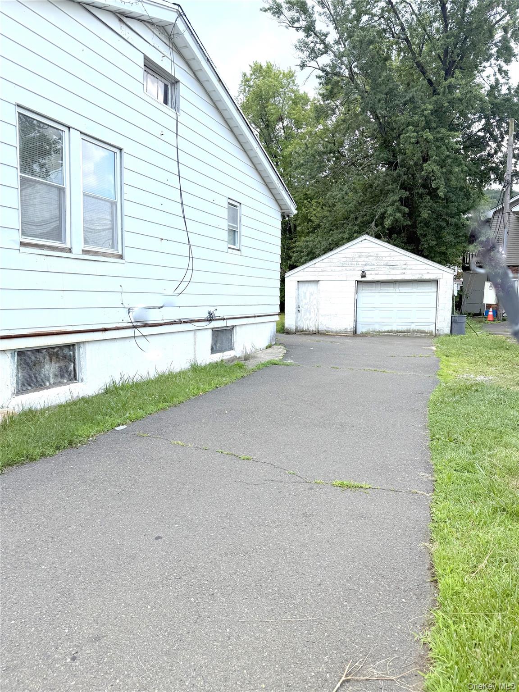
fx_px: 480
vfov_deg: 71.6
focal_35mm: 24
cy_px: 346
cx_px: 260
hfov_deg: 56.8
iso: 80
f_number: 1.78
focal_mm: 6.76
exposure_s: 1/1855
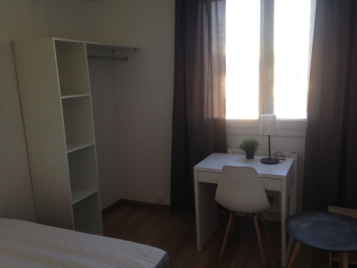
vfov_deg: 42.9
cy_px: 134
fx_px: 340
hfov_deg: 55.4
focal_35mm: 33
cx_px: 178
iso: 64
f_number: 2.4
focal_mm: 4.12
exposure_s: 1/60
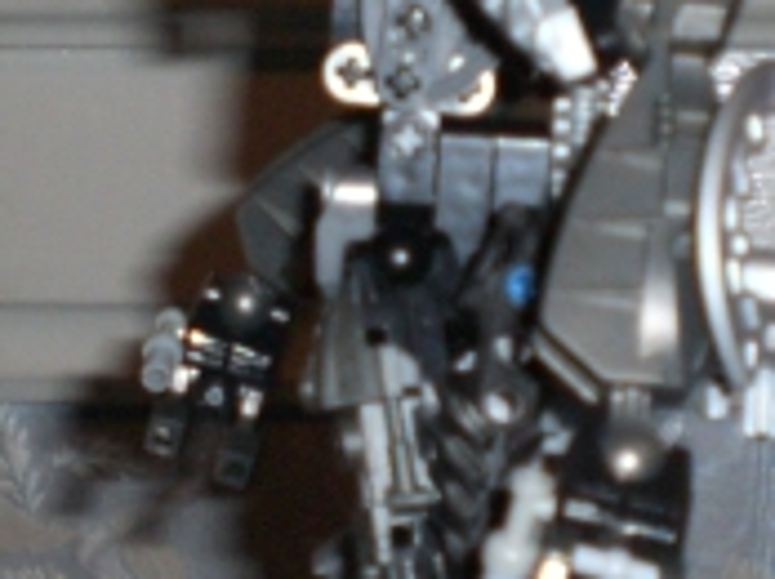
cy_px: 370
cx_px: 379
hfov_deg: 14.1
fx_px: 3130
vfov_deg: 10.6
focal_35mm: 140
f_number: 3.1
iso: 200
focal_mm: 6.3
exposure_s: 1/30
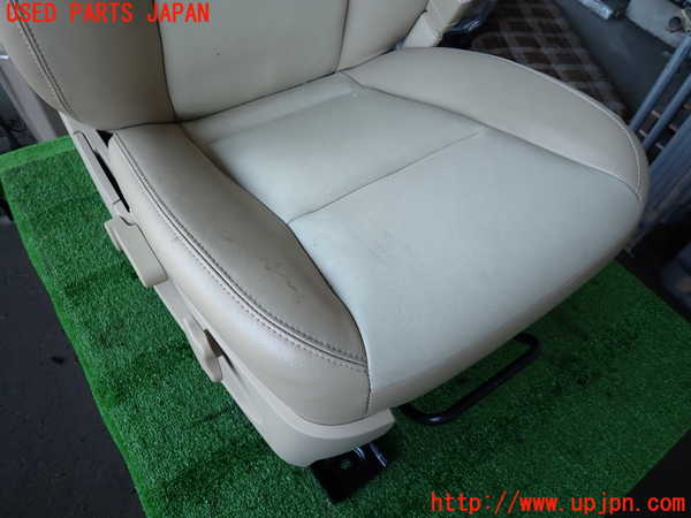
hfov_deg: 69.4
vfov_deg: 54.9
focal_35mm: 25
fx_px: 499
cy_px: 259
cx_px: 346
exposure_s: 1/60
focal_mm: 4.5
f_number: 2
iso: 100
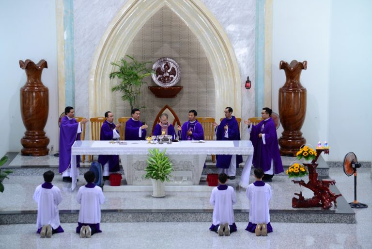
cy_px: 124
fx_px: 1292
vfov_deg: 11.0
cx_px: 186
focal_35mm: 125
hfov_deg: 16.4
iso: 1600
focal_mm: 125
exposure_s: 1/60
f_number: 5.6
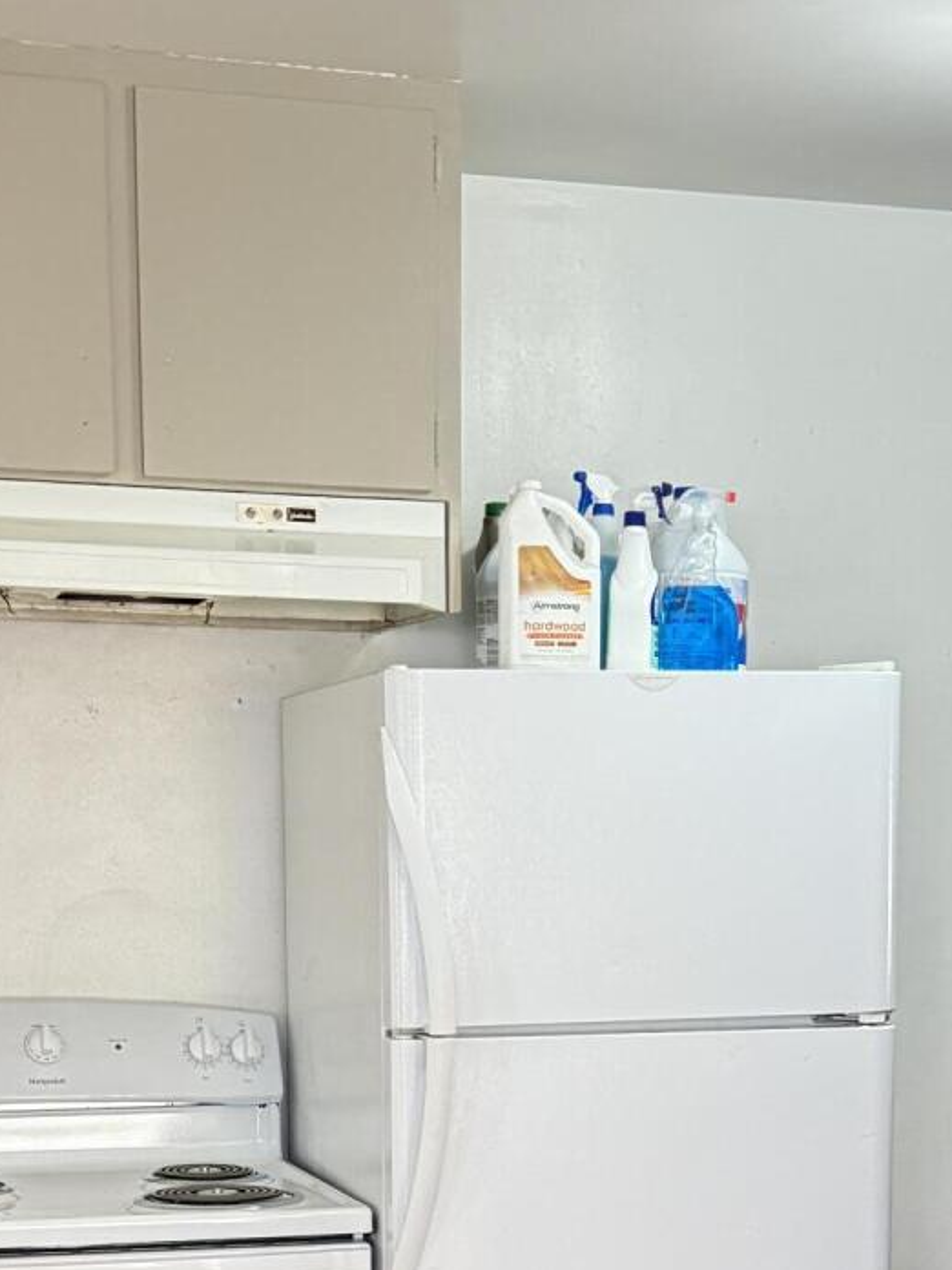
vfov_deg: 27.1
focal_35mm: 69
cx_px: 538
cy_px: 1164
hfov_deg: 21.3
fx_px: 2530
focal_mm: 6.76
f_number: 1.78
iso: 500
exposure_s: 1/60
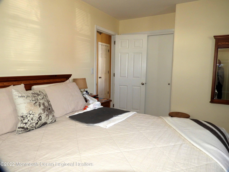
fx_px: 159
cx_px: 114
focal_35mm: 24
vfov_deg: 56.8
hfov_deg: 71.6
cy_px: 86
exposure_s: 1/30
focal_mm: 4.3
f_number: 3.3
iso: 200
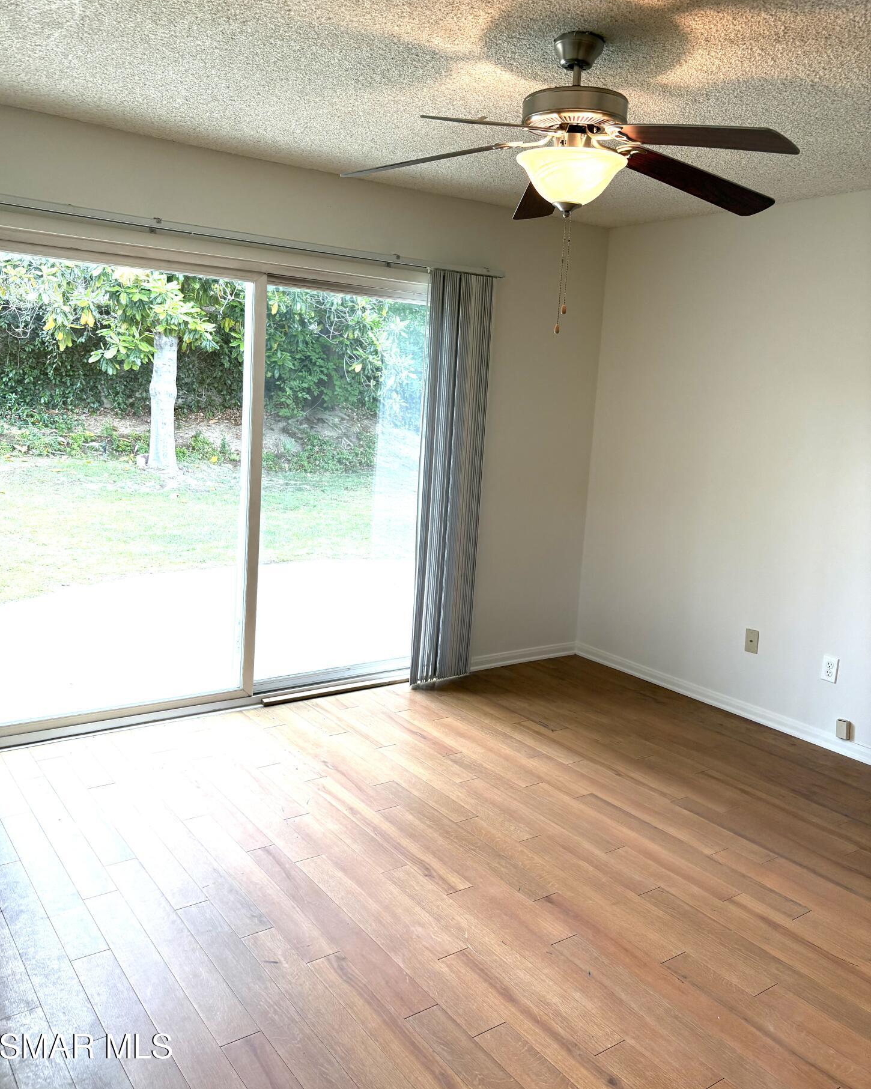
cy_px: 501
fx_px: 902
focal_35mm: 28
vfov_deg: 62.1
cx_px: 422
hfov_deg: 51.5
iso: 100
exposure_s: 1/184
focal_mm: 5.96
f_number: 1.6
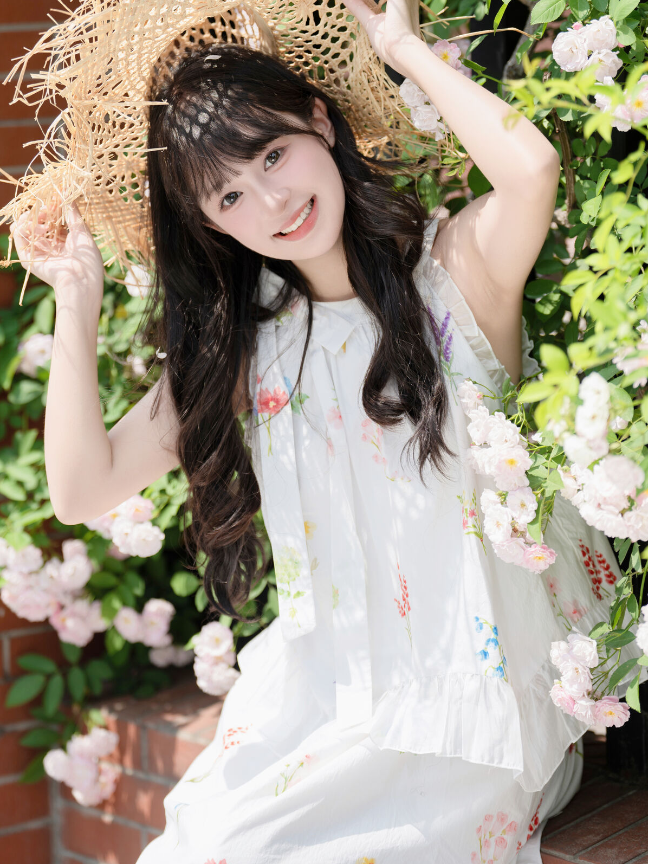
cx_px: 325
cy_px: 378
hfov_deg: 11.7
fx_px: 3169
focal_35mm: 127
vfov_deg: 15.5
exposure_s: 1/800
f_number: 3.2
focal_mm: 117
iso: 125
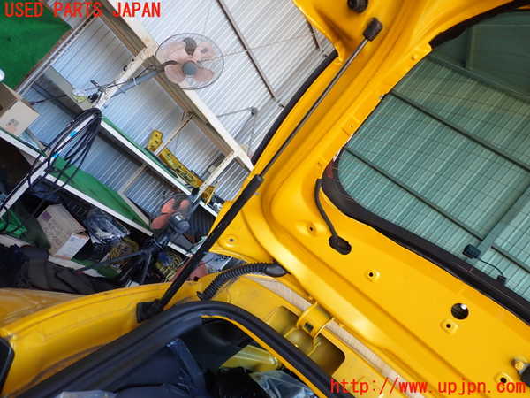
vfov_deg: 46.8
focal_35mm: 30
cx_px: 265
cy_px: 199
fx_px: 459
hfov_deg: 60.0
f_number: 2.3
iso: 100
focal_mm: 5.4
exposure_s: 1/80
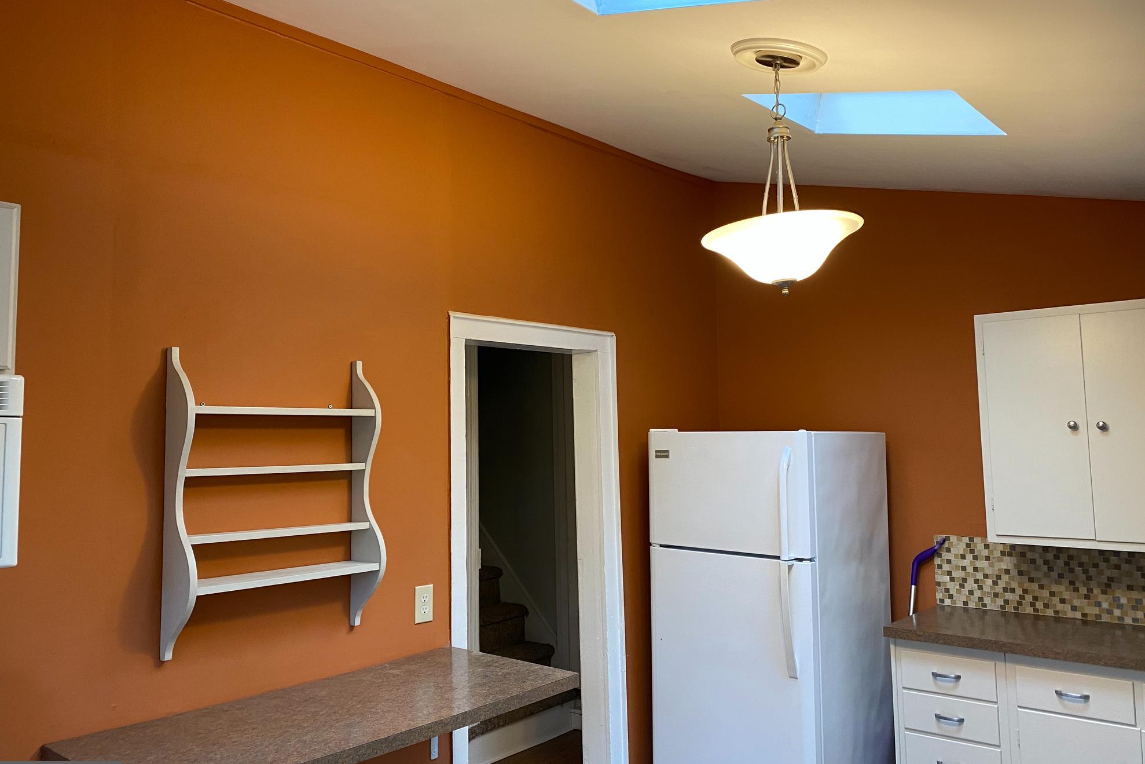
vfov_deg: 46.4
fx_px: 891
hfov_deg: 65.5
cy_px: 364
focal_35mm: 28
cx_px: 570
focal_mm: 4.25
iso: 100
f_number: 1.8
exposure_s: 1/60
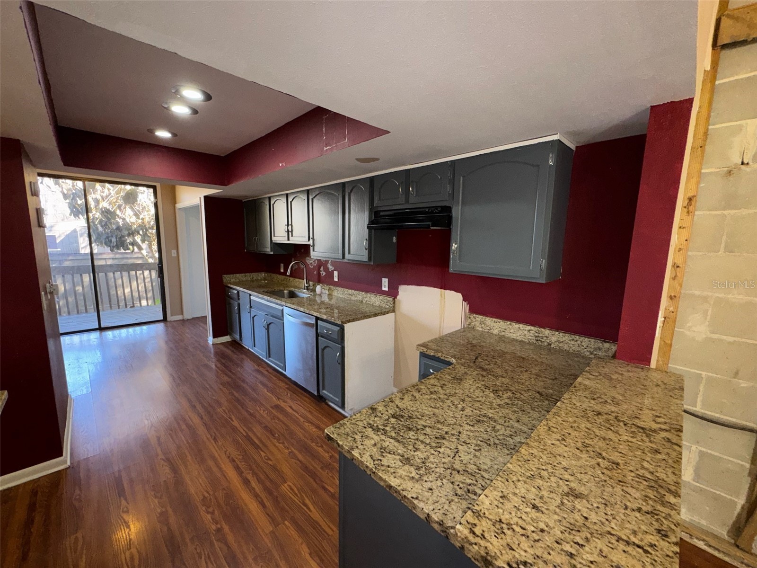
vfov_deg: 85.7
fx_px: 306
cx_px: 378
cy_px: 284
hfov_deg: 102.1
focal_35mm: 14
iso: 125
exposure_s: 1/60
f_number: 2.2
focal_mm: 2.22
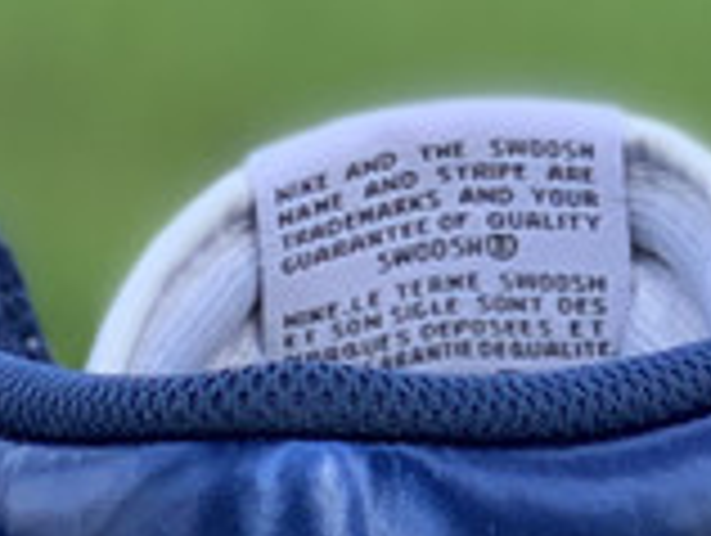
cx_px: -338
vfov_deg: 5.2
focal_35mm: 279
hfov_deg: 7.0
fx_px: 5739
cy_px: 1189
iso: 16
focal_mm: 6
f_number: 2.4
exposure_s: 1/134
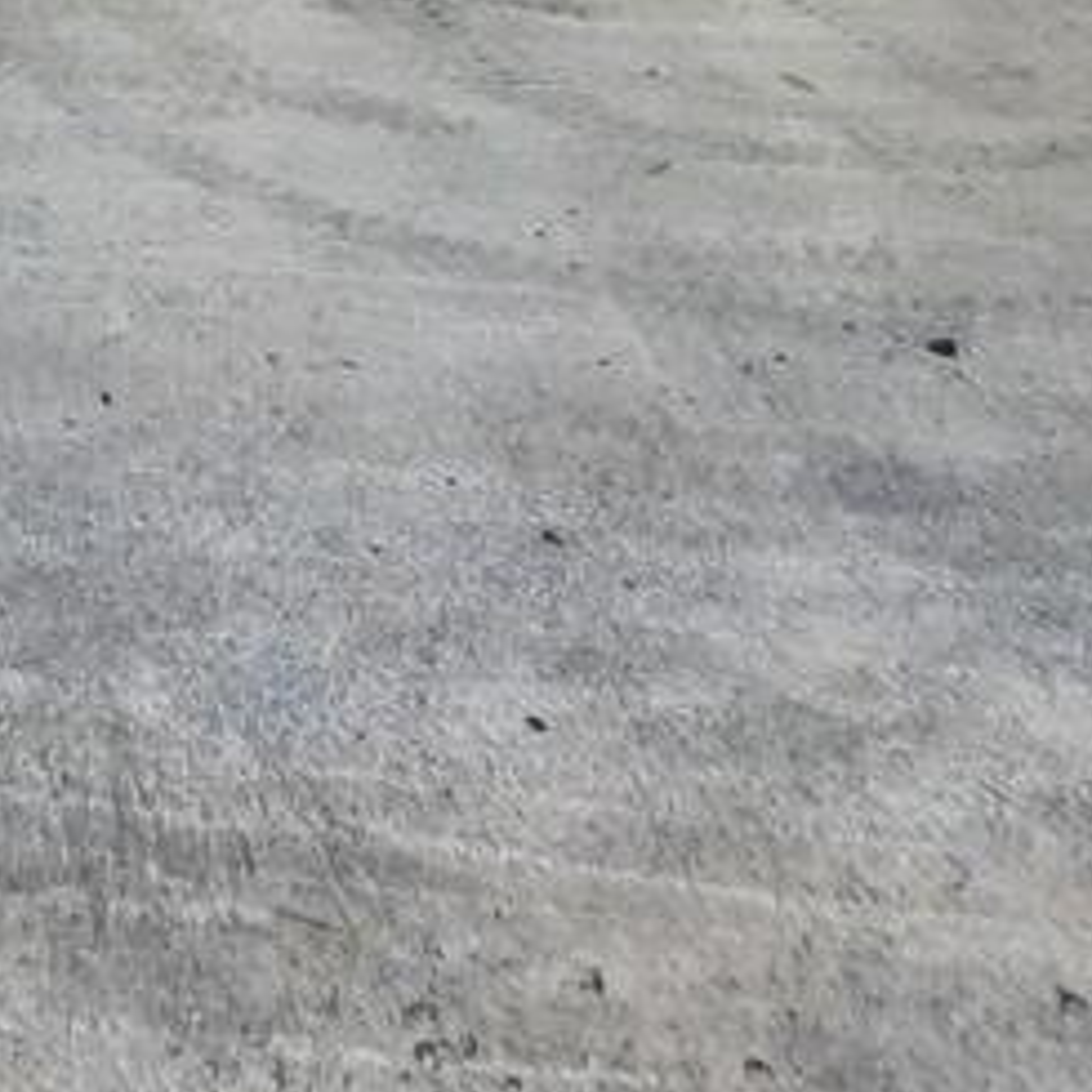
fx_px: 1713
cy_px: -508
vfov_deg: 26.5
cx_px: 58
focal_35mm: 48
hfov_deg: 33.1
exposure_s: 1/50
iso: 64
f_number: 2.2
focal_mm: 1.74
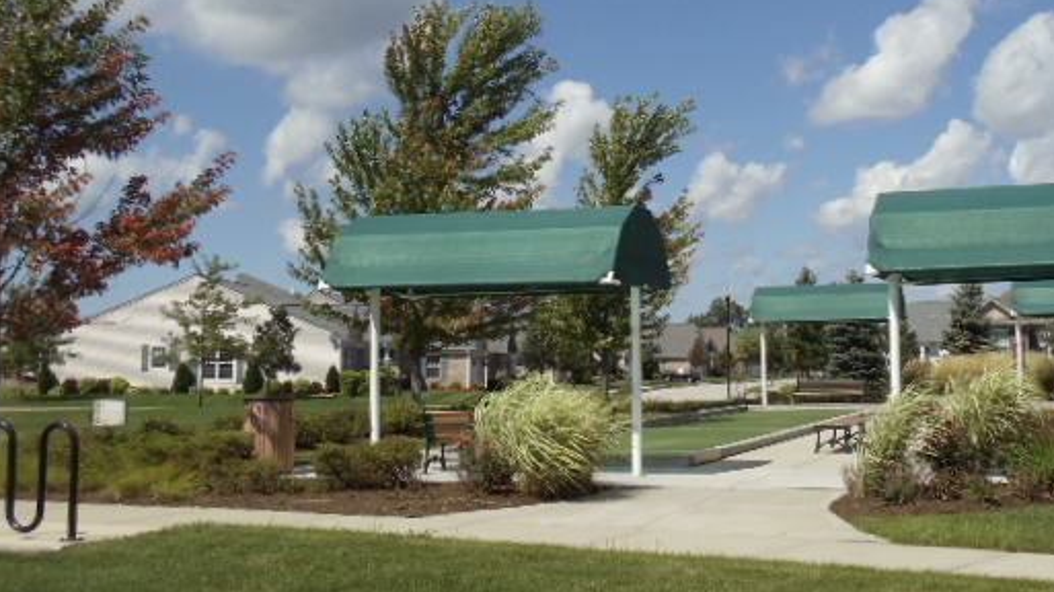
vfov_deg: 17.7
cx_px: 606
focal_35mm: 68
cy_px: 218
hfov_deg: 31.0
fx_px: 1900
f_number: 7.5
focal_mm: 6.81
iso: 100
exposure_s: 1/400
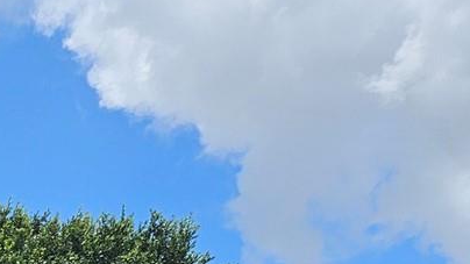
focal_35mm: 127
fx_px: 1582
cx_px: -590
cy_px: 677
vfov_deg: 8.5
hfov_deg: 13.4
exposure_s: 1/2805
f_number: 1.8
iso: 25
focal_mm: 5.4
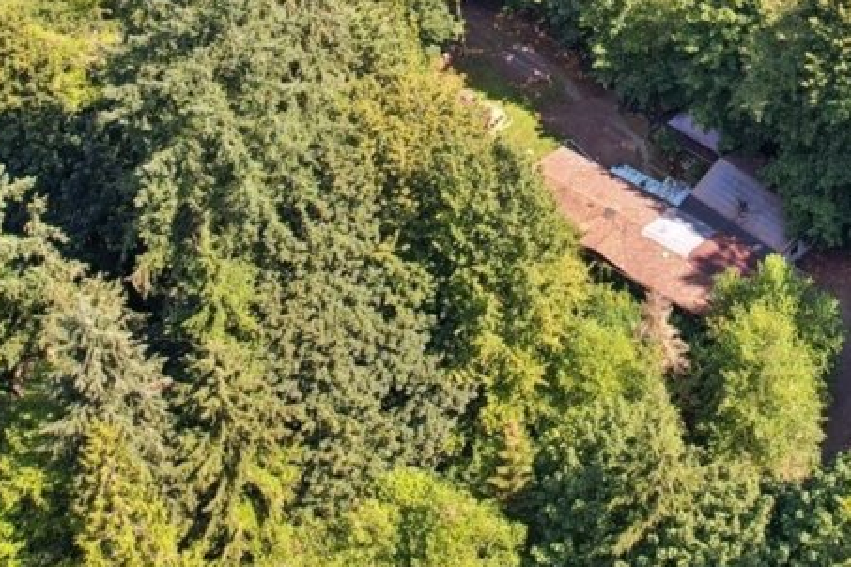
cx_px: 626
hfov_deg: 29.2
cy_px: -191
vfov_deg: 18.5
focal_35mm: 68
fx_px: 1607
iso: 100
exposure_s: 1/500
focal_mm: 8.38
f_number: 2.8
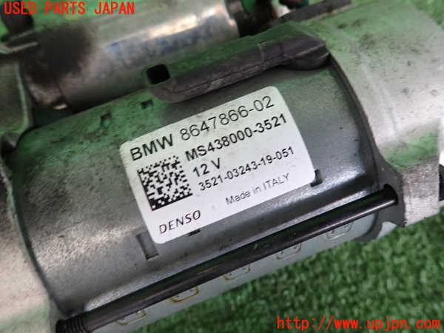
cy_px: 166
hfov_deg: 69.4
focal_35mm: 25
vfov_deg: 54.9
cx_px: 222
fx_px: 321
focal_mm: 4.5
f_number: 2
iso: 250
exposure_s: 1/30
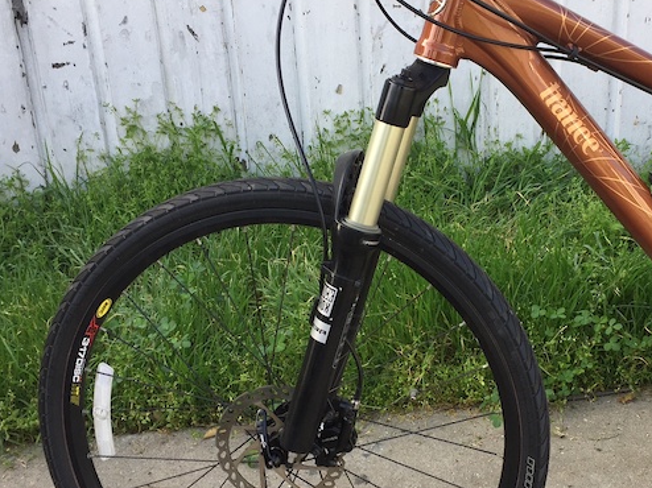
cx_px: 412
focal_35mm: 47
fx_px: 885
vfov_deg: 30.8
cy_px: 291
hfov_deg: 40.1
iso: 32
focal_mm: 4.15
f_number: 2.2
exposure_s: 1/295
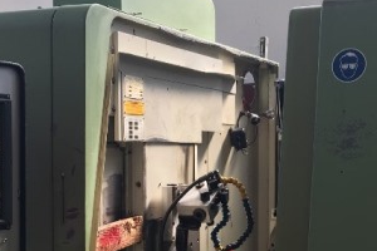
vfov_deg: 18.8
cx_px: 234
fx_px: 754
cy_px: 183
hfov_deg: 28.0
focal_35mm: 72
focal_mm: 4.15
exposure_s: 1/178
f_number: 2.2
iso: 25
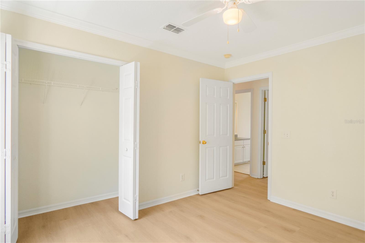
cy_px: 122
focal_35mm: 18
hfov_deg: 90.0
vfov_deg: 67.4
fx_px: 182
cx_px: 182
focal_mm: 12
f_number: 3.2
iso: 100
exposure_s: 1/100
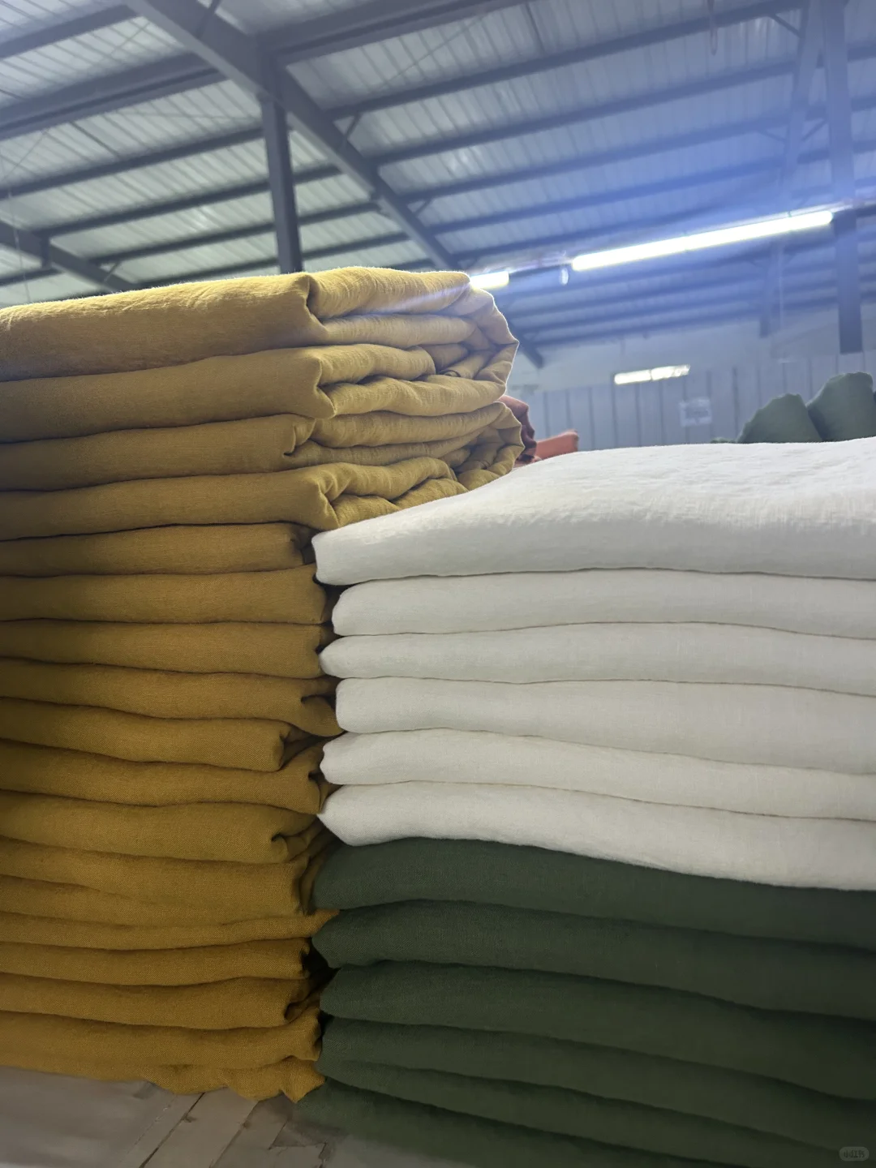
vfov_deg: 67.3
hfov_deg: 53.1
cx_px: 438
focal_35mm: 26
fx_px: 877
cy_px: 584
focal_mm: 5.7
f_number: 1.5
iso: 200
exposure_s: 1/50
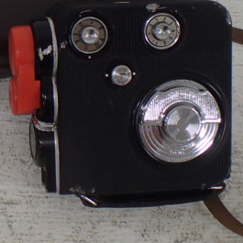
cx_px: -48
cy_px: 31
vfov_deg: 21.2
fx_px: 635
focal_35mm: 80
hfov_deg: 20.3
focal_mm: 5.5
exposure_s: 1/125
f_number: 2.3
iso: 320
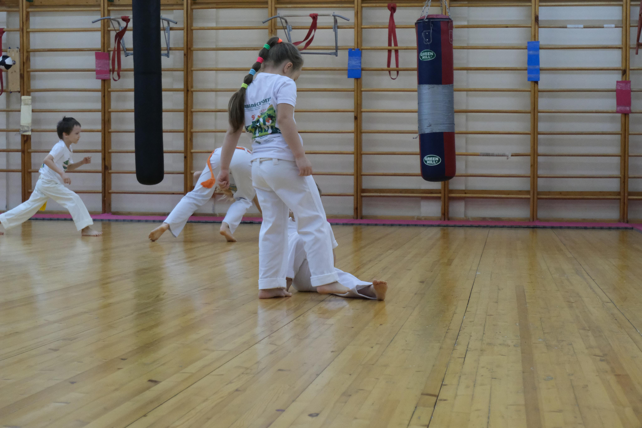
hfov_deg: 29.7
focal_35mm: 68
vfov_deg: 20.0
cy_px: 214
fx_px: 1213
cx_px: 321
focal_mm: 45
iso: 6400
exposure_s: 1/280
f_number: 5.6
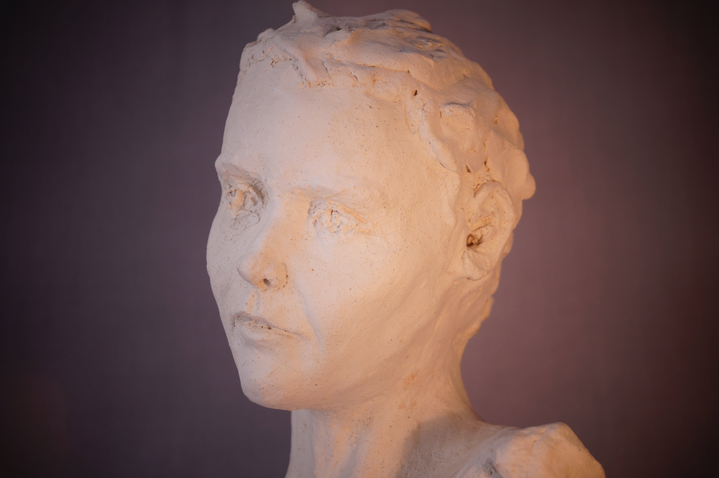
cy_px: 239
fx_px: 1646
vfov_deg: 16.5
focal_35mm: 82
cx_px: 360
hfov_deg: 24.6
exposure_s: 1/100
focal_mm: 55
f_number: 5.6
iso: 125
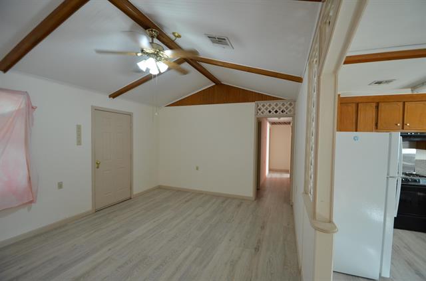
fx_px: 177
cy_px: 140
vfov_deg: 77.0
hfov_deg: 100.5
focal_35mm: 15
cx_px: 213
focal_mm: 10
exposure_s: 1/60
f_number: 4
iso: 450
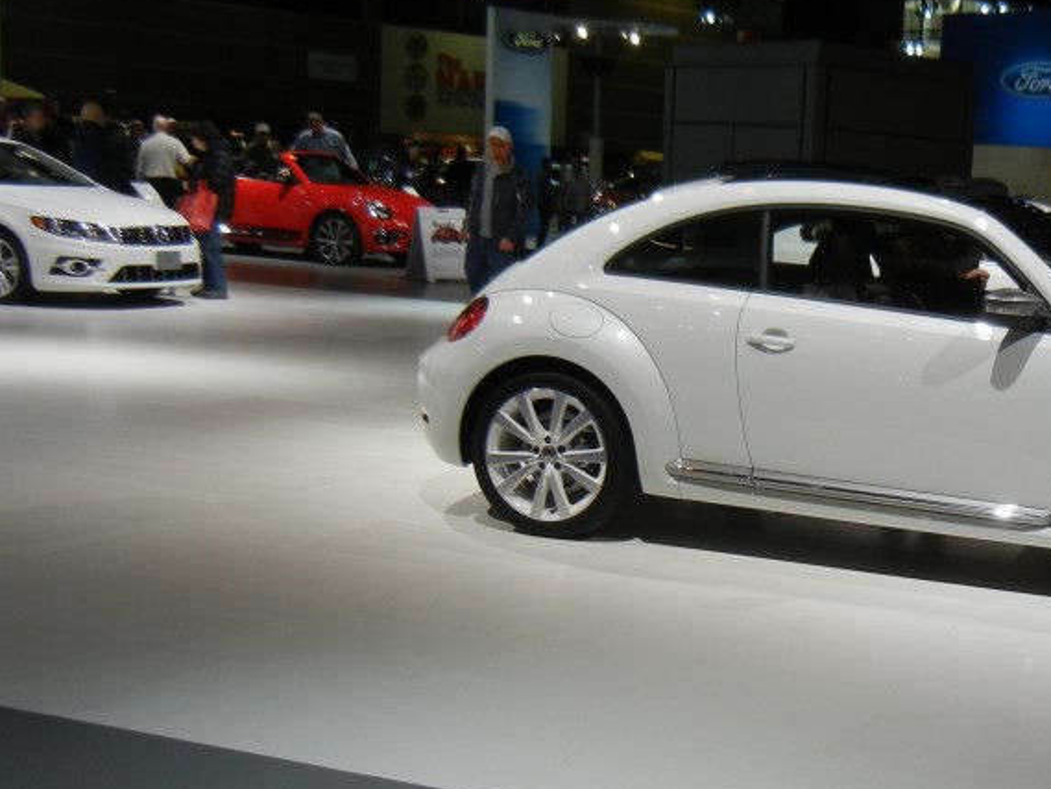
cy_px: 475
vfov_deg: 27.0
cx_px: 870
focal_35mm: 54
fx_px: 1640
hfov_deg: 34.2
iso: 160
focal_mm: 5.4
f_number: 3.5
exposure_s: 1/180
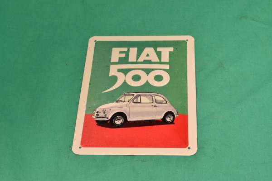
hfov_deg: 29.9
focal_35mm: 68
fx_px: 510
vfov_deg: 20.2
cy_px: 90
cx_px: 136
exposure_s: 1/80
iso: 500
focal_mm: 45
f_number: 13
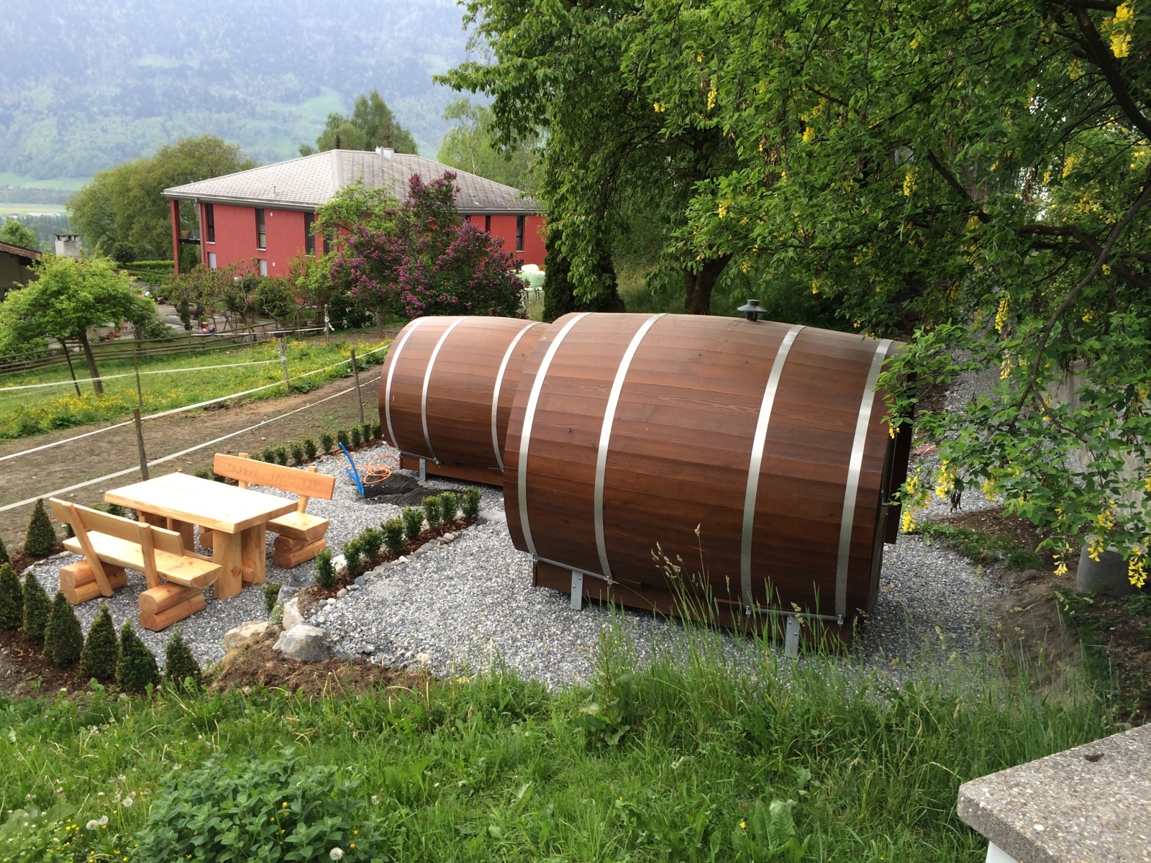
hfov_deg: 60.0
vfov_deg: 46.8
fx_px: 998
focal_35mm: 30
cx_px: 576
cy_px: 432
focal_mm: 4.12
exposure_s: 1/120
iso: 40
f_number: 2.2
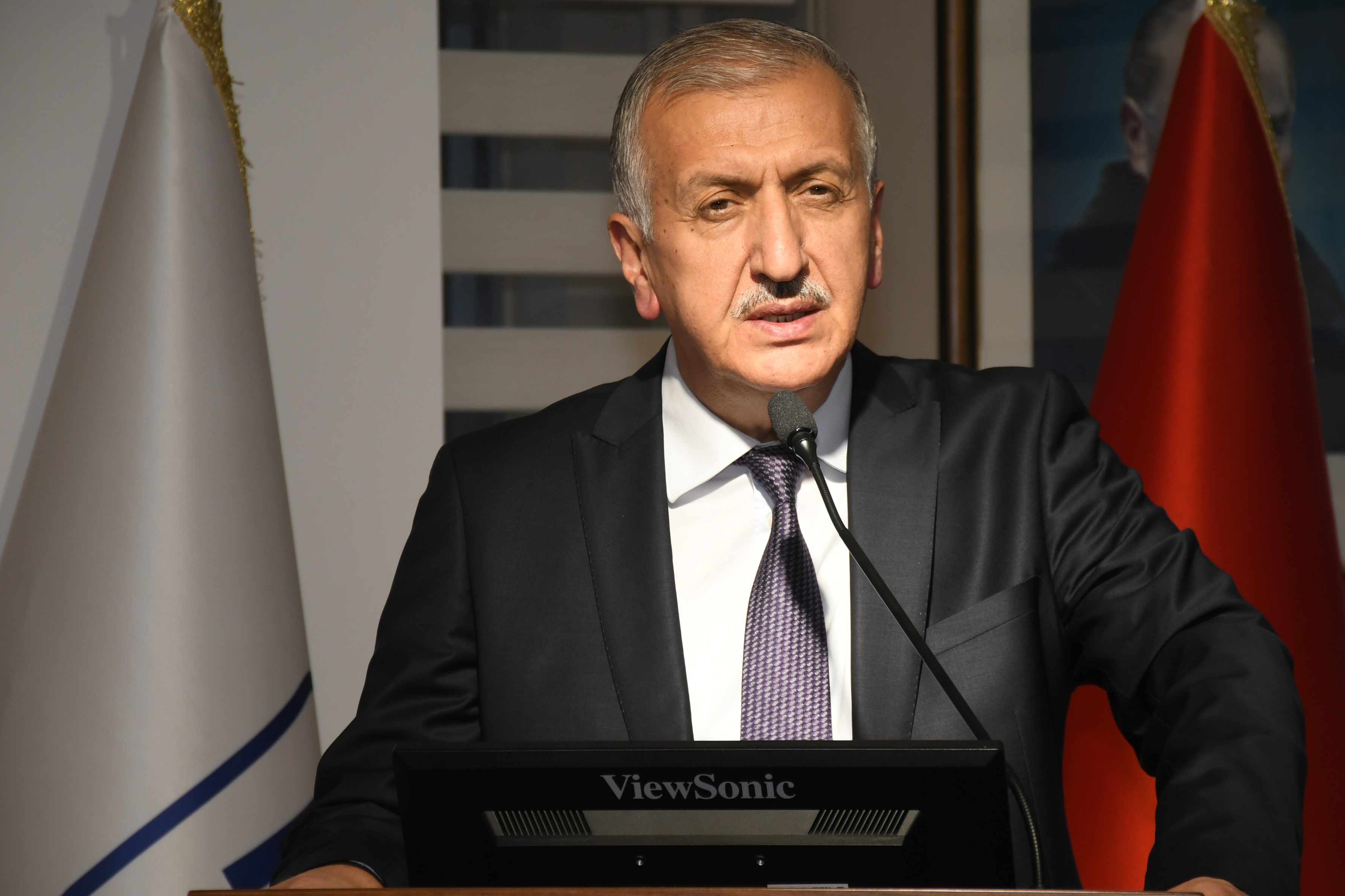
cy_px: 462
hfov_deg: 11.7
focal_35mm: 175
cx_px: 722
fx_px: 6538
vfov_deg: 7.8
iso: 500
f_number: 5.6
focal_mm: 100
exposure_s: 1/100
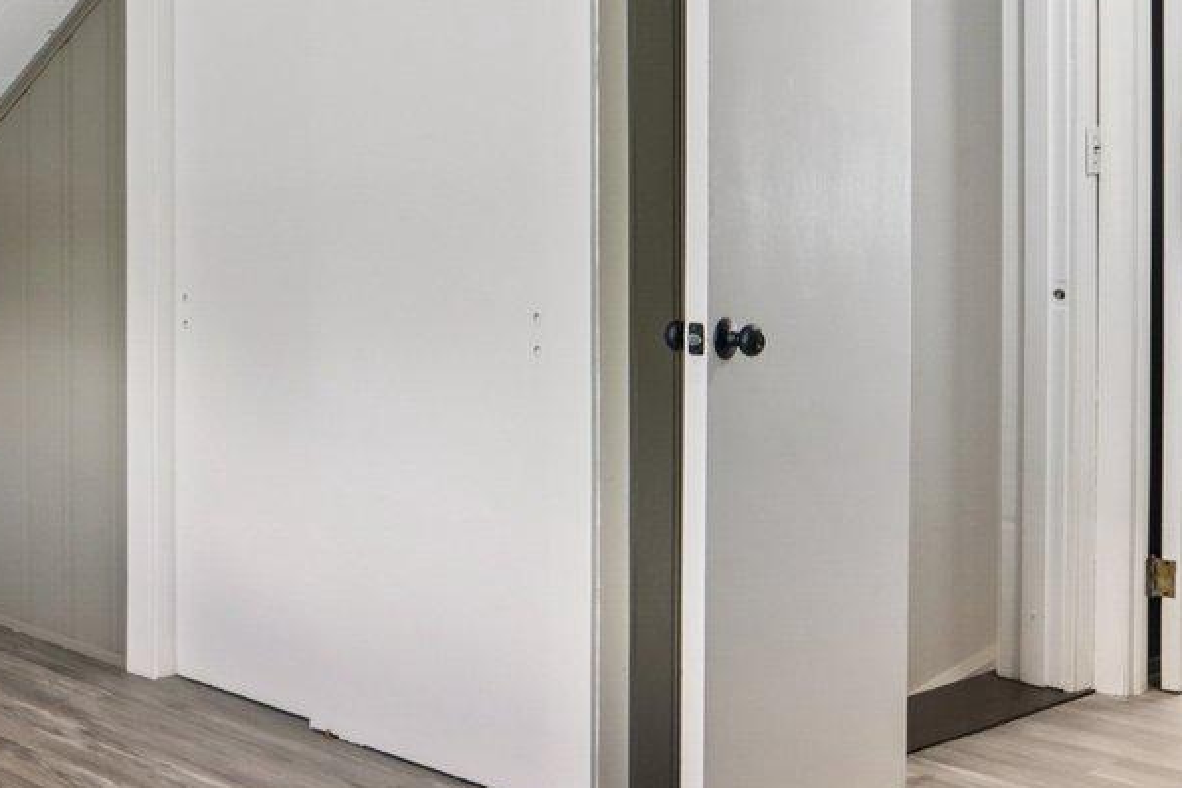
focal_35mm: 48
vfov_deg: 27.8
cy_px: 227
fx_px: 1576
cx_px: -218
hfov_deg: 33.7
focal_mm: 14
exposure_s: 1/20
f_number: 8
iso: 400
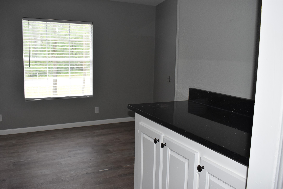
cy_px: 94
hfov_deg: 59.5
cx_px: 142
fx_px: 248
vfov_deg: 41.7
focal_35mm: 32
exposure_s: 1/100
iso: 800
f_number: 5
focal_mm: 21
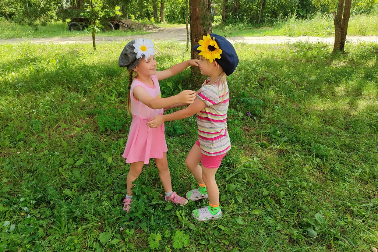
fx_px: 284
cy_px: 121
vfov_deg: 47.9
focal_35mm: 27
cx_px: 182
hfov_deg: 67.4
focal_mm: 5.95
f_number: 1.89
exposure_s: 1/206
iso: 50
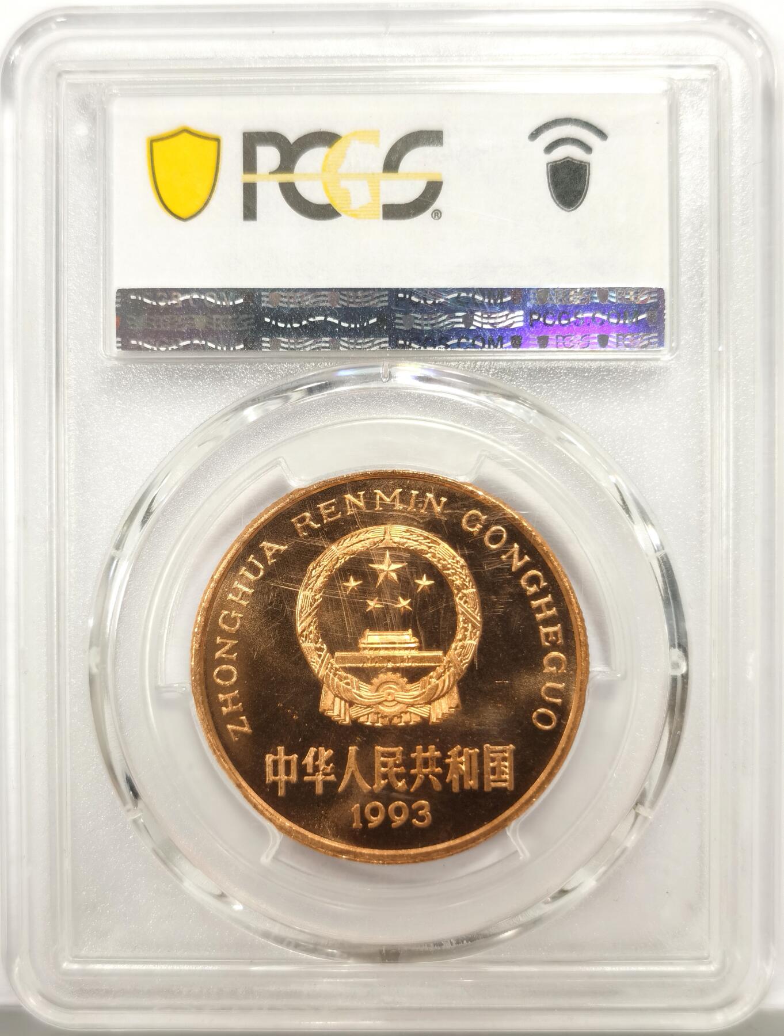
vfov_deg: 35.4
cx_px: 392
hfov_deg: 27.2
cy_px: 518
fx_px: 1622
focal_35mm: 54
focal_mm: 5.56
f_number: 16
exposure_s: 1/100
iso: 160
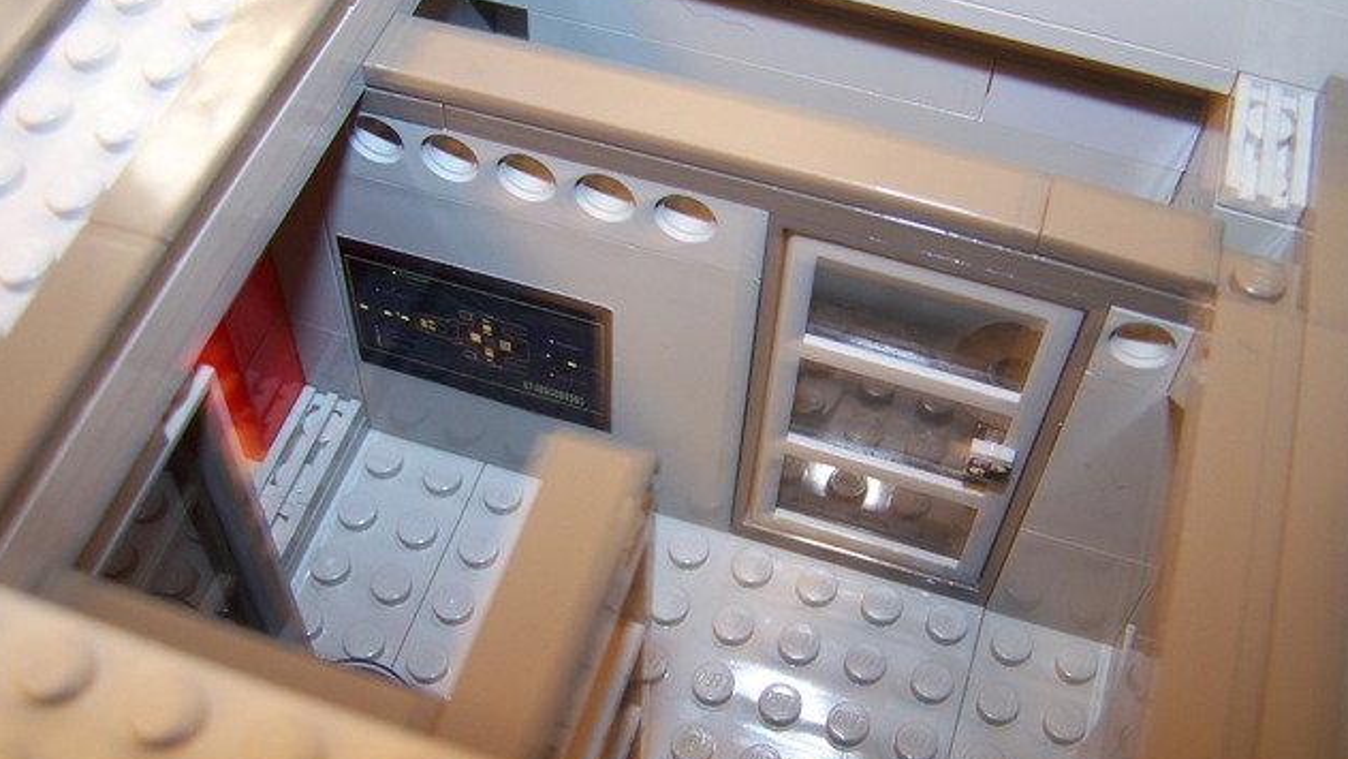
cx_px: 677
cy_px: 415
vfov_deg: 28.3
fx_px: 1501
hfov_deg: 48.4
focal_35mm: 42
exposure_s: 1/2
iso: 80
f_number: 2.8
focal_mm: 6.3
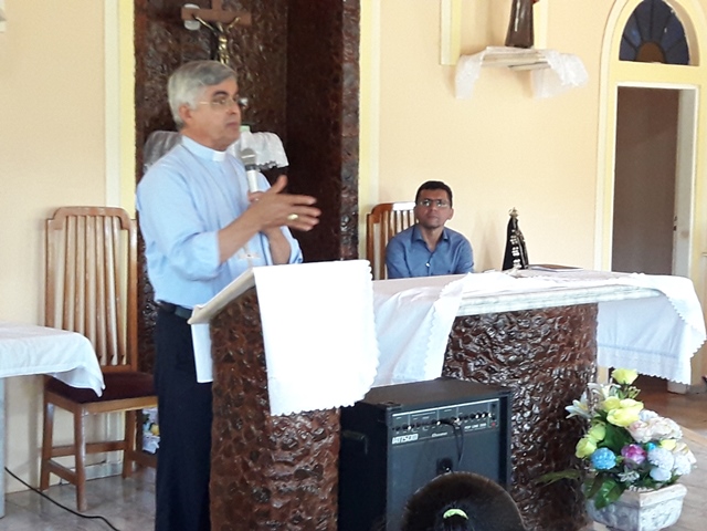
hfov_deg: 63.4
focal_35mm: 28
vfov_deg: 49.7
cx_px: 354
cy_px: 266
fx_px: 572
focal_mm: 3.7
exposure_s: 1/40
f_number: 1.9
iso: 160
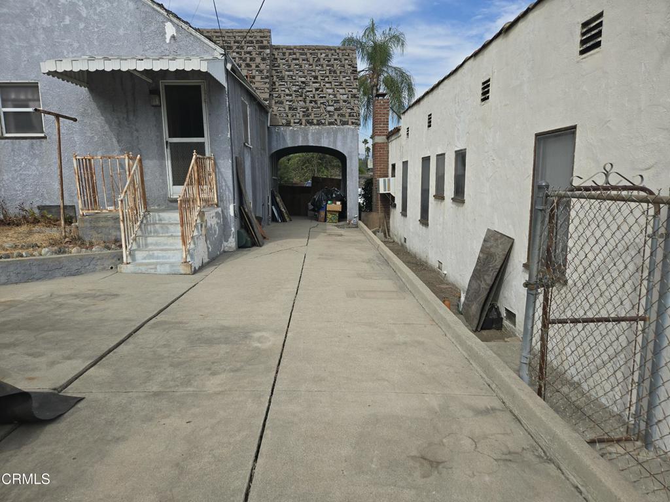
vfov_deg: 58.9
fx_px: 445
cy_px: 251
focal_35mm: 23
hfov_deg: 73.9
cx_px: 335
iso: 25
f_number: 1.8
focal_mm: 5.4
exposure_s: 1/1859
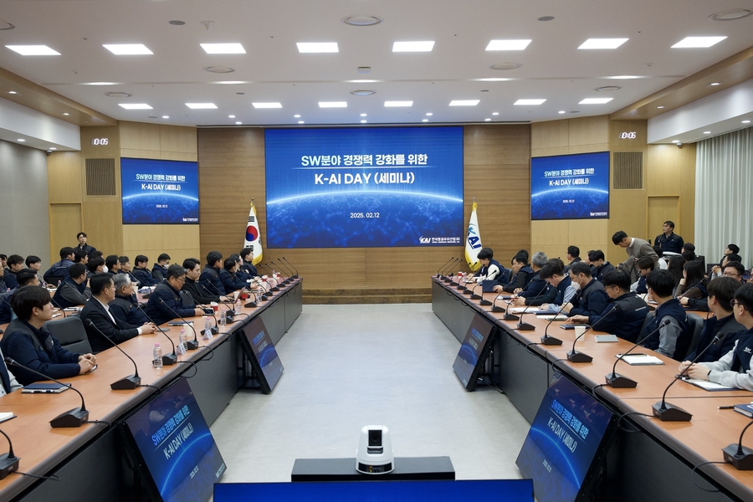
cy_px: 251
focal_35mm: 33
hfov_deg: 57.5
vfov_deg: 40.2
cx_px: 376
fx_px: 686
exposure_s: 1/160
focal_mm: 32.8
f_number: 5.6
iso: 3200
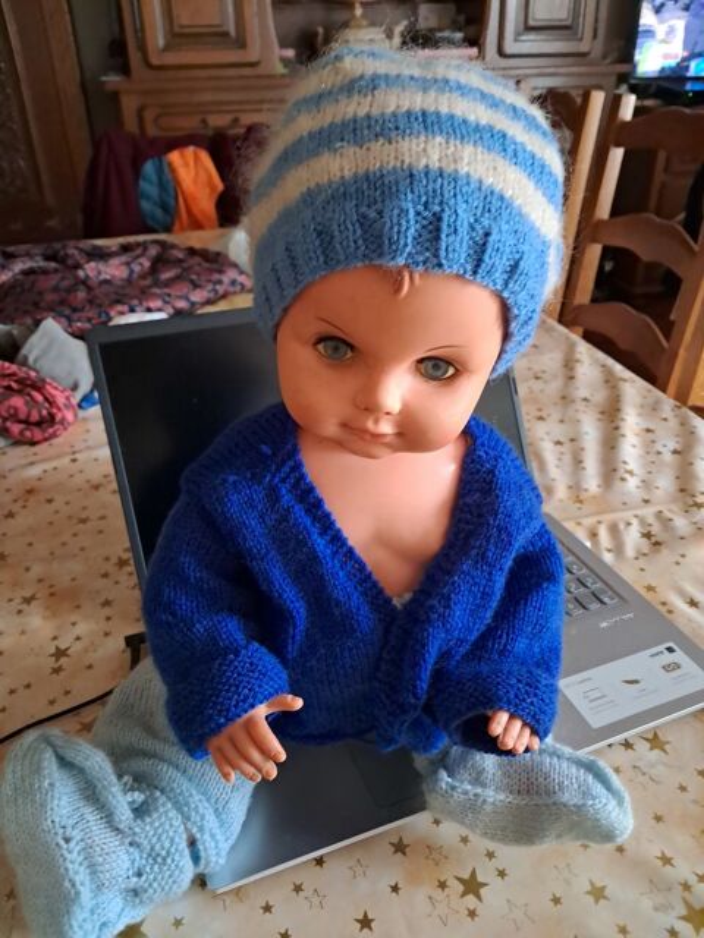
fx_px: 732
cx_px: 352
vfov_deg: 65.3
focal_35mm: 27
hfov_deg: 51.4
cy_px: 469
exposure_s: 1/20
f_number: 1.8
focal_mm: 4
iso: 800
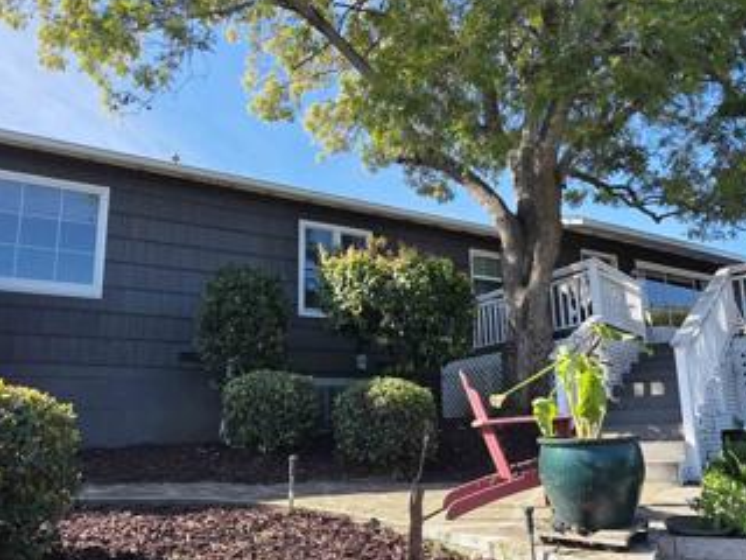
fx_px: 560
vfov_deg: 52.9
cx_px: 406
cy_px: 317
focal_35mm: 26
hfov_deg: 67.2
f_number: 1.9
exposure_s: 1/876
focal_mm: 2.2
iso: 40
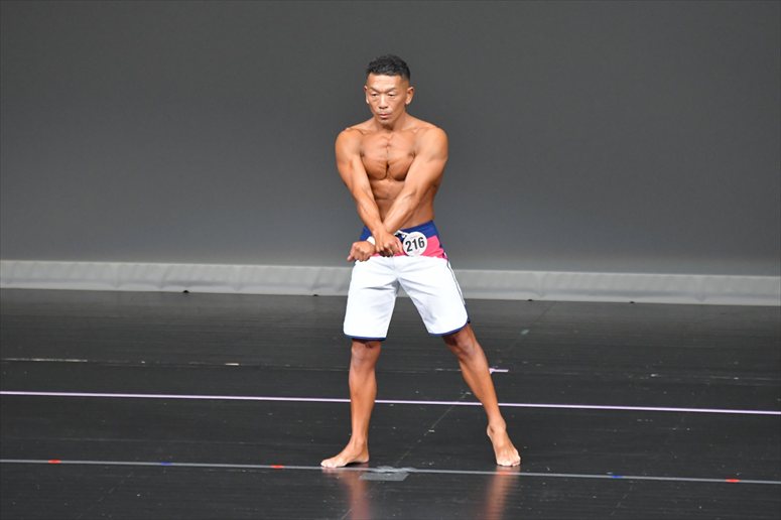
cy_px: 260
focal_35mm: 345
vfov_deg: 4.0
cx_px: 390
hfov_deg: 6.0
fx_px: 7481
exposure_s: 1/400
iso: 5000
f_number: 5.6
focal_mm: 230
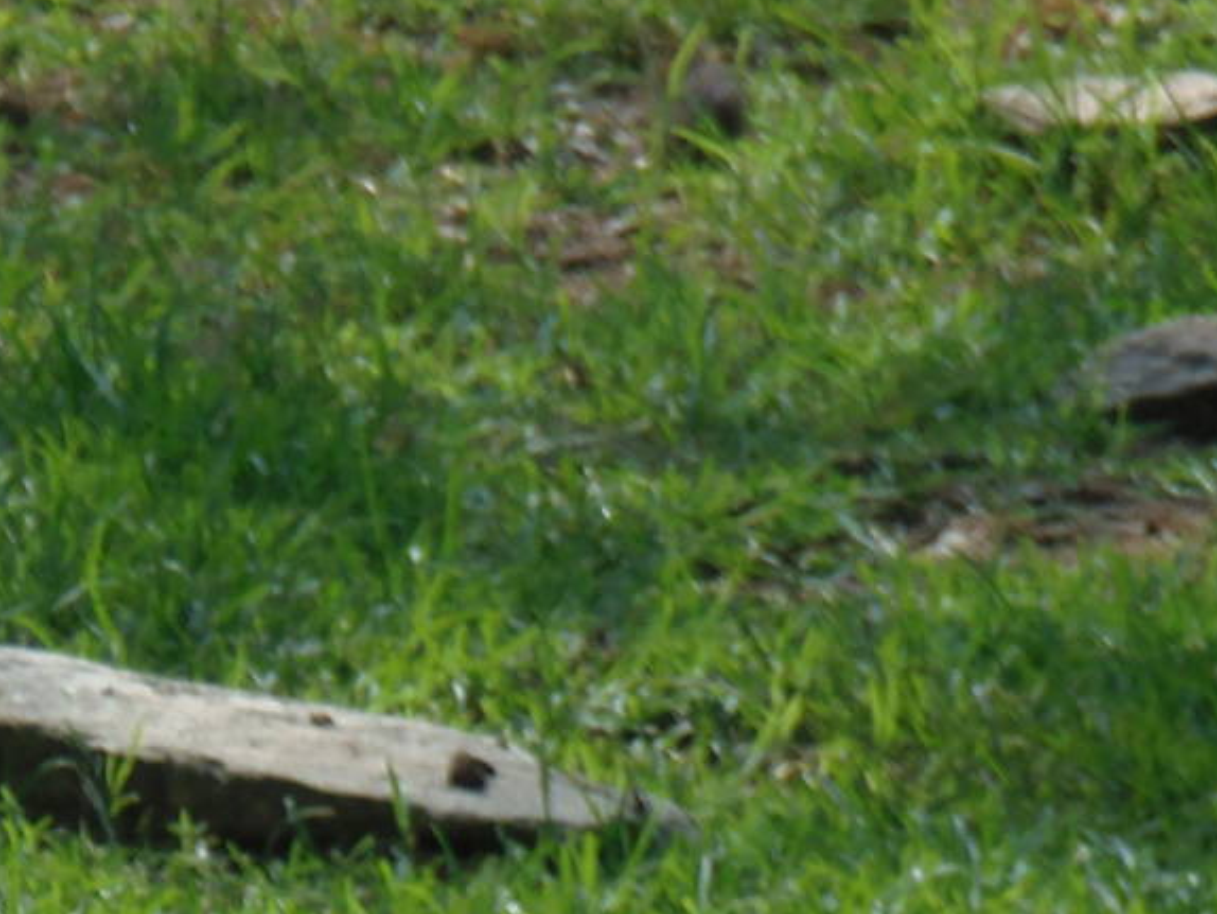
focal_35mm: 1245
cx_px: -382
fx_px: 43789
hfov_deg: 1.6
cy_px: 865
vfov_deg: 1.2
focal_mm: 82.8
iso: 64
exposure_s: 1/320
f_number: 5
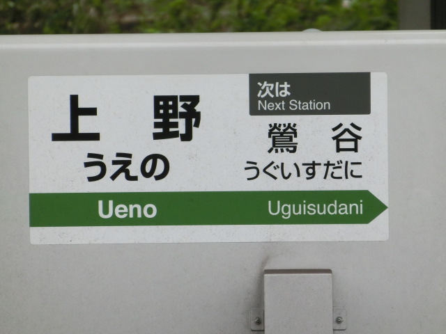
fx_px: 5798
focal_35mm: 450
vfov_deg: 3.3
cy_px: 167
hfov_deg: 4.4
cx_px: 223
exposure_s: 1/400
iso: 800
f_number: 5.9
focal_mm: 81
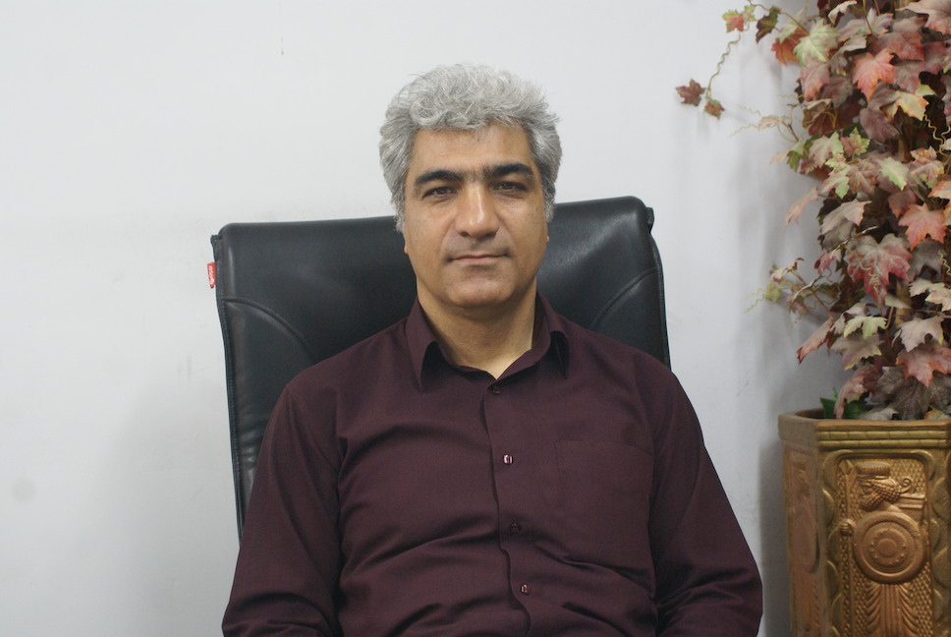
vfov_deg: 25.8
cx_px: 476
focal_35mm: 52
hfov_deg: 37.8
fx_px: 1389
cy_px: 318
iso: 400
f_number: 5.6
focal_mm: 35
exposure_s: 1/15
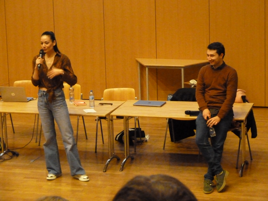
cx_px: 134
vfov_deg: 12.5
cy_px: 100
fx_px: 921
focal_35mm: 119
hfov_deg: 16.6
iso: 1600
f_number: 4.4
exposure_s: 1/15
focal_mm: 19.5
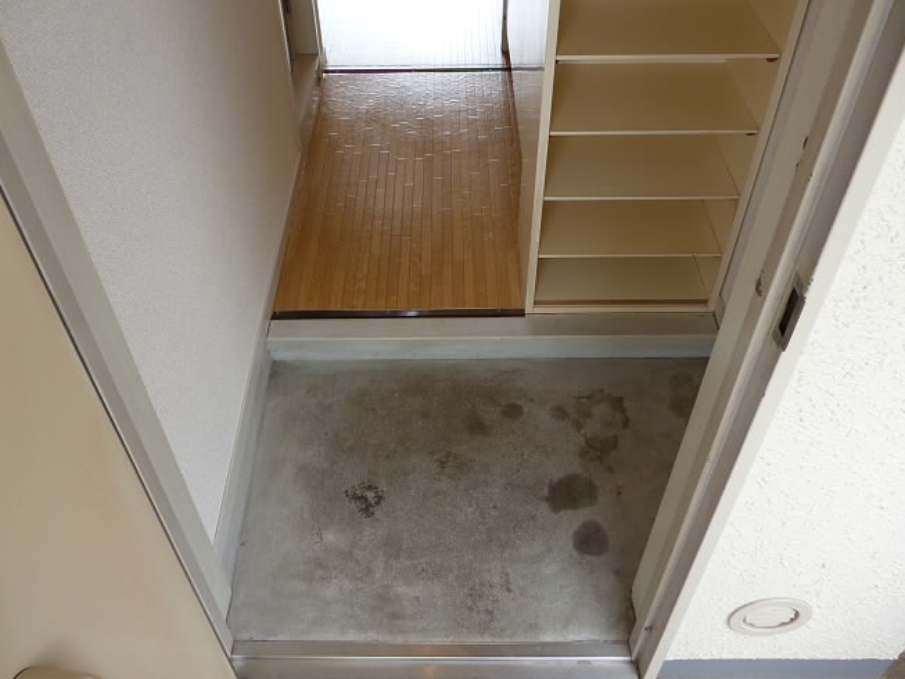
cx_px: 431
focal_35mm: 30
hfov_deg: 59.9
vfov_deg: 46.8
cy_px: 328
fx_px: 784
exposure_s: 1/60
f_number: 3.1
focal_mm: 5
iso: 125
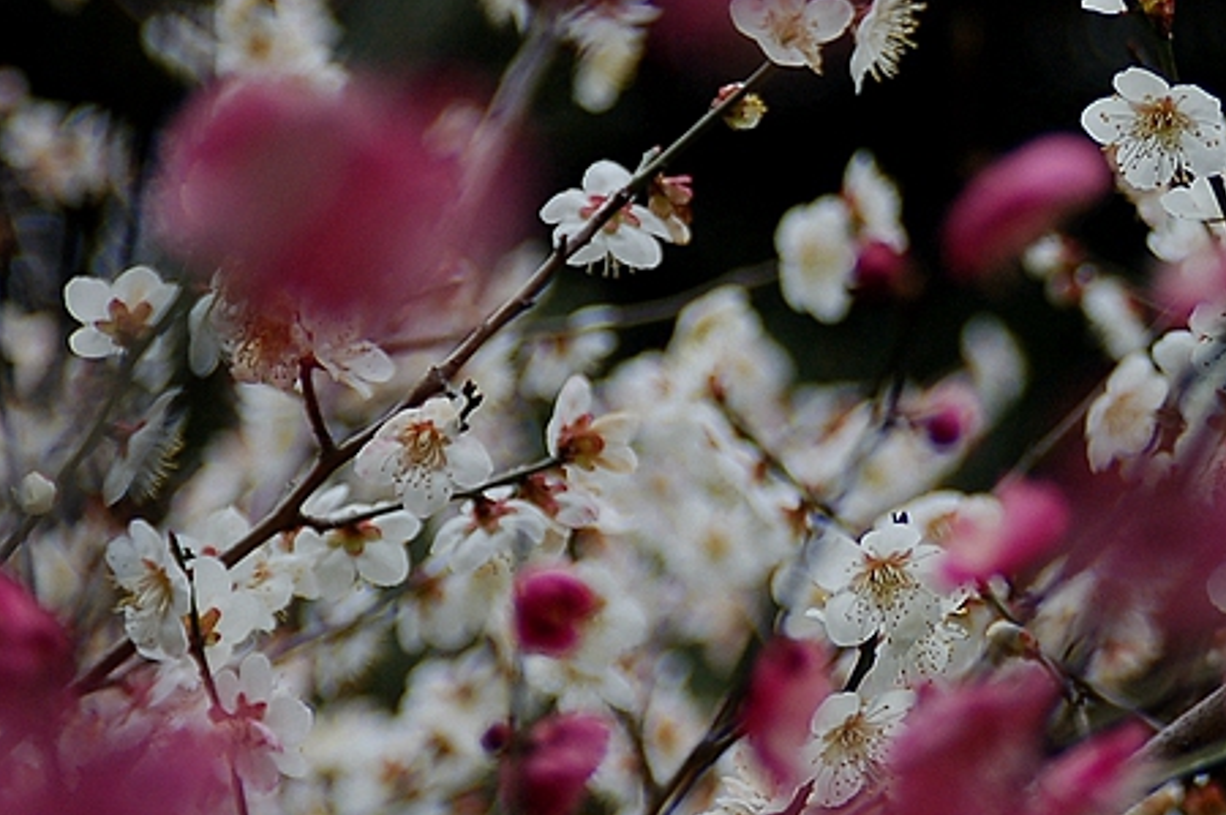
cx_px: 1117
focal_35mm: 256
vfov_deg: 5.3
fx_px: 8713
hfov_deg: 8.0
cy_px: 165
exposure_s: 1/400
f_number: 5
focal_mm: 75
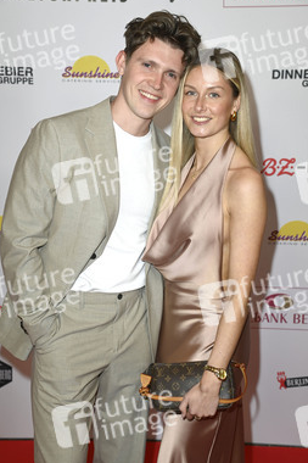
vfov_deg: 32.9
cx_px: 150
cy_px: 236
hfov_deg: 22.2
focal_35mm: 61
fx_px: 783
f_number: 5.6
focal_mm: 58
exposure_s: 1/250
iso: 500
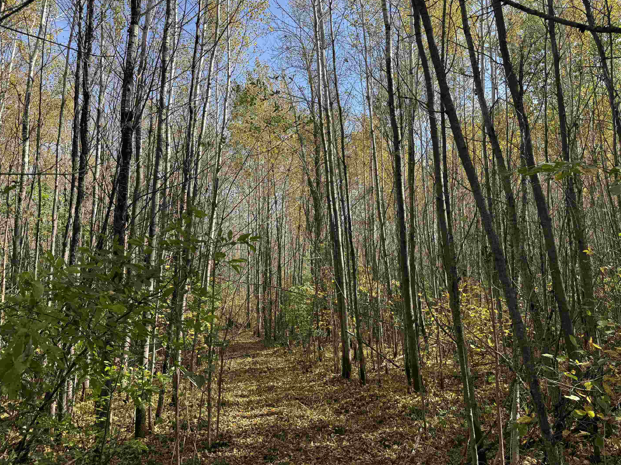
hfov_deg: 67.2
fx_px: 466
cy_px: 214
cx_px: 334
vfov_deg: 53.0
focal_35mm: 26
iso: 80
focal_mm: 6.76
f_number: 1.78
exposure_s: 1/980
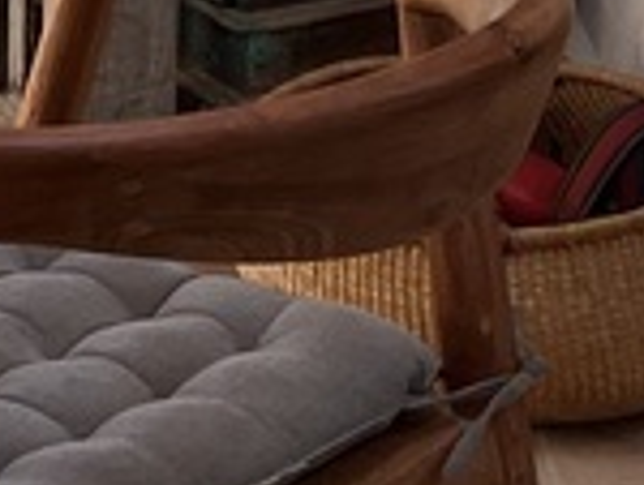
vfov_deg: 7.9
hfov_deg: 9.9
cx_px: -884
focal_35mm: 177
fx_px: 3298
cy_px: -627
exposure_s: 1/121
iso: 80
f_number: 1.6
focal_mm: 5.1
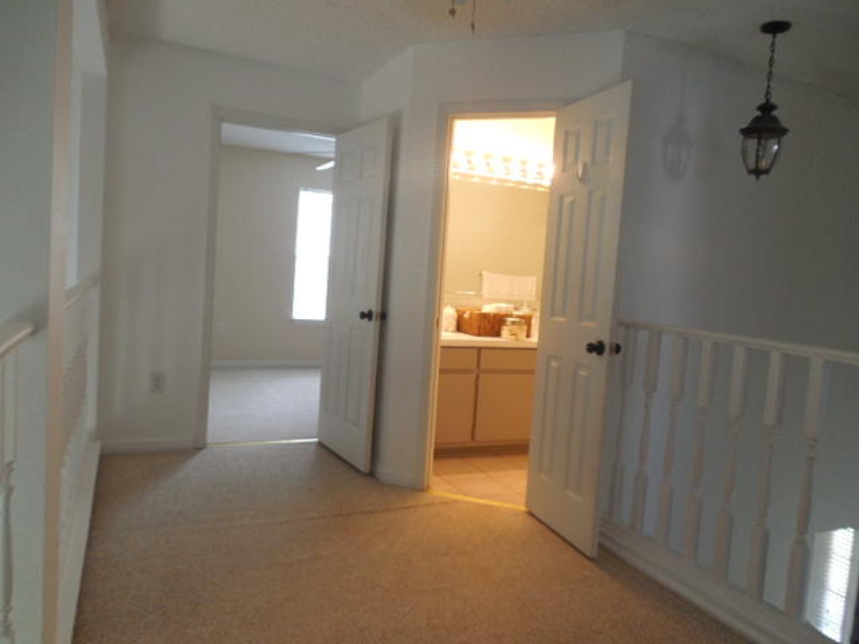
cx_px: 430
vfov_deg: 54.9
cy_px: 322
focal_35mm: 25
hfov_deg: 69.4
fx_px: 620
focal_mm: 4.5
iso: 250
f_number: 3.3
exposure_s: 1/30
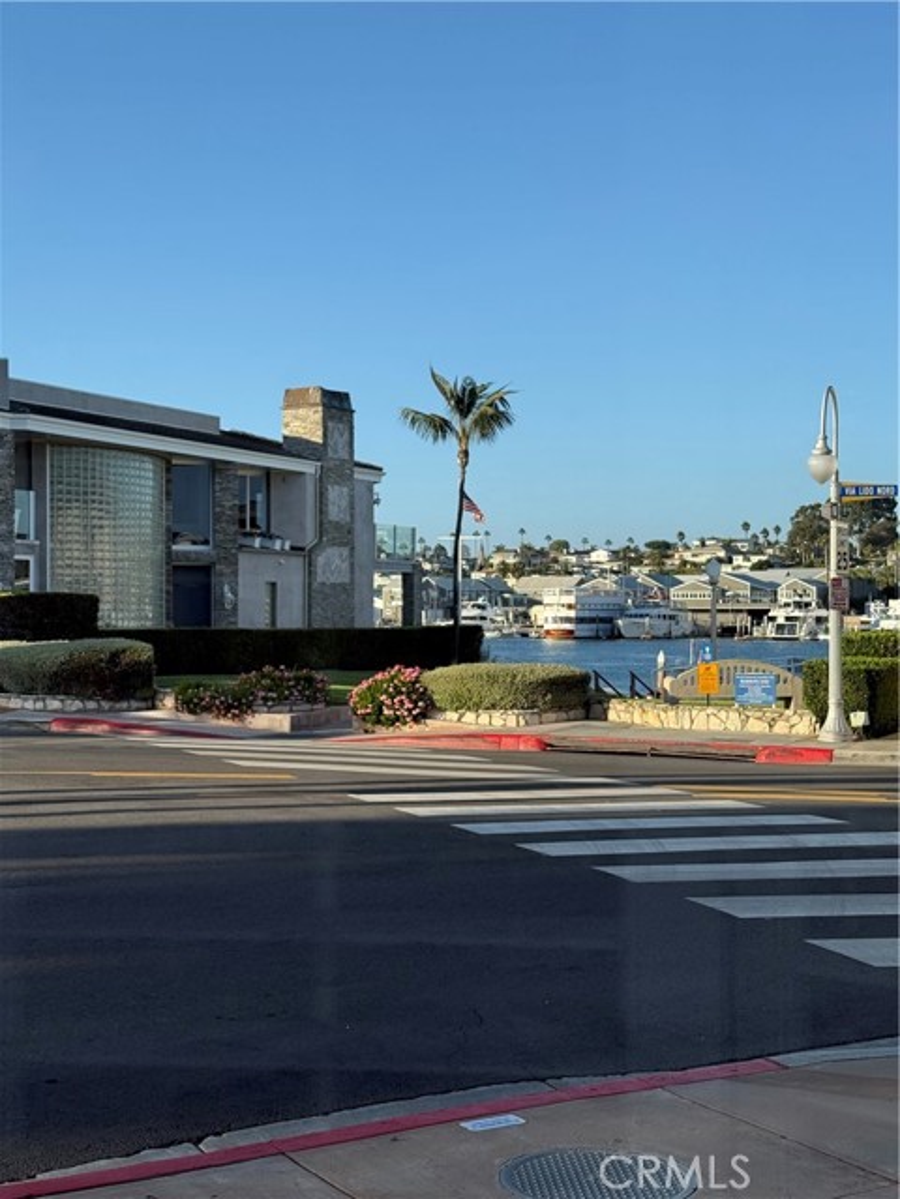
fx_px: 1664
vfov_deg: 39.7
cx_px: 450
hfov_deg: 30.3
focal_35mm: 48
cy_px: 600
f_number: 1.78
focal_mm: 6.76
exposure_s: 1/2667
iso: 64
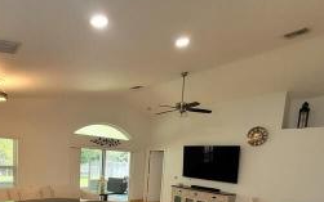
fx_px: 194
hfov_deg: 79.2
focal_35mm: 22
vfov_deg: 49.2
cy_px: 181
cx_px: 139
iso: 200
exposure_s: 1/60
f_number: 2.2
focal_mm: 1.74
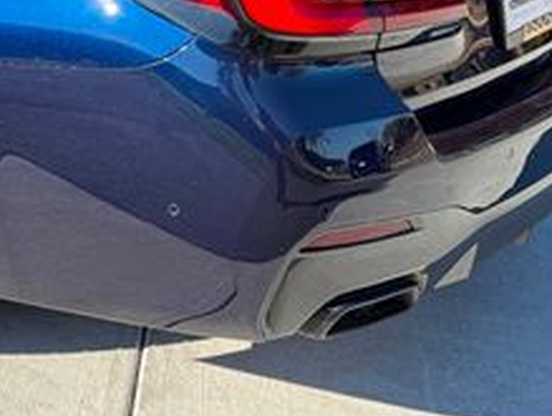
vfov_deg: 20.1
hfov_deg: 26.6
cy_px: -40
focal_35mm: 70
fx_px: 1118
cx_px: 35
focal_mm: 6.76
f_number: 1.78
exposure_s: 1/1770
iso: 80
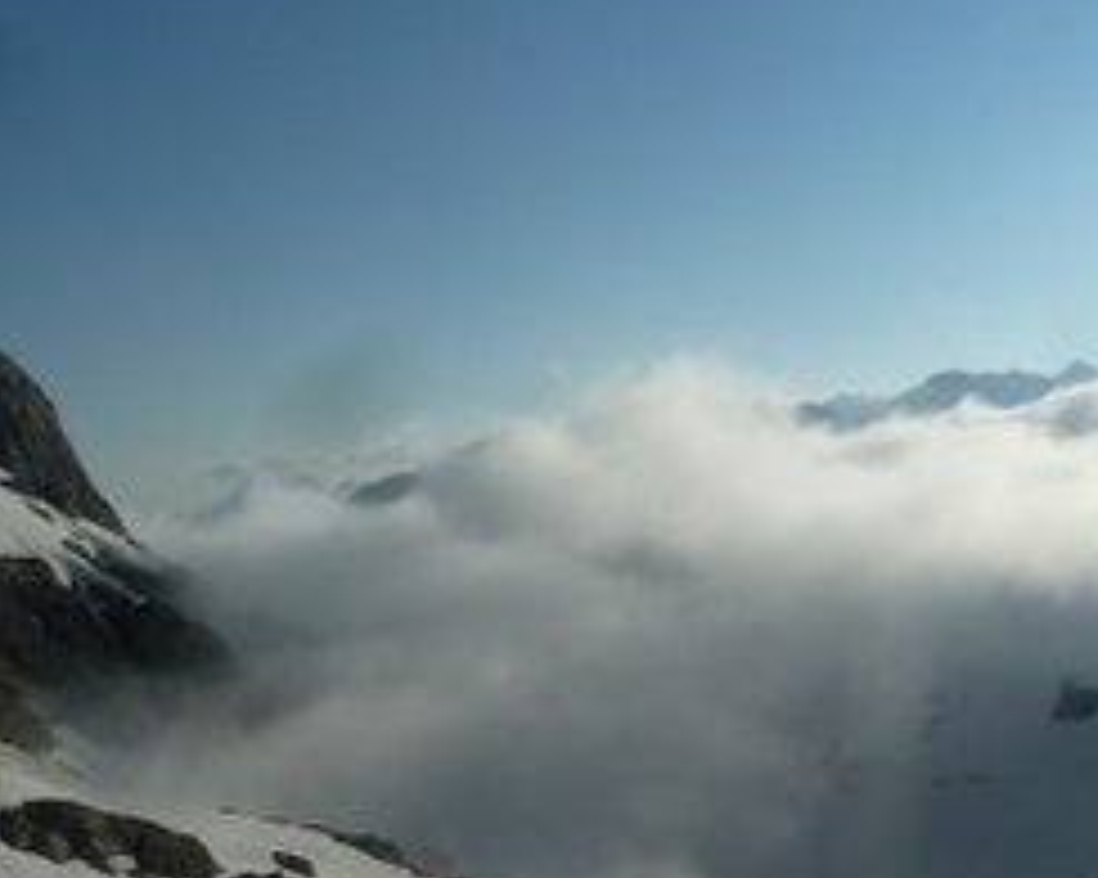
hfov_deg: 38.1
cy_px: 711
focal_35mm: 48
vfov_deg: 30.6
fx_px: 1559
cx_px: 788
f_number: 6.3
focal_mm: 4.1
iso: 80
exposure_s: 1/800
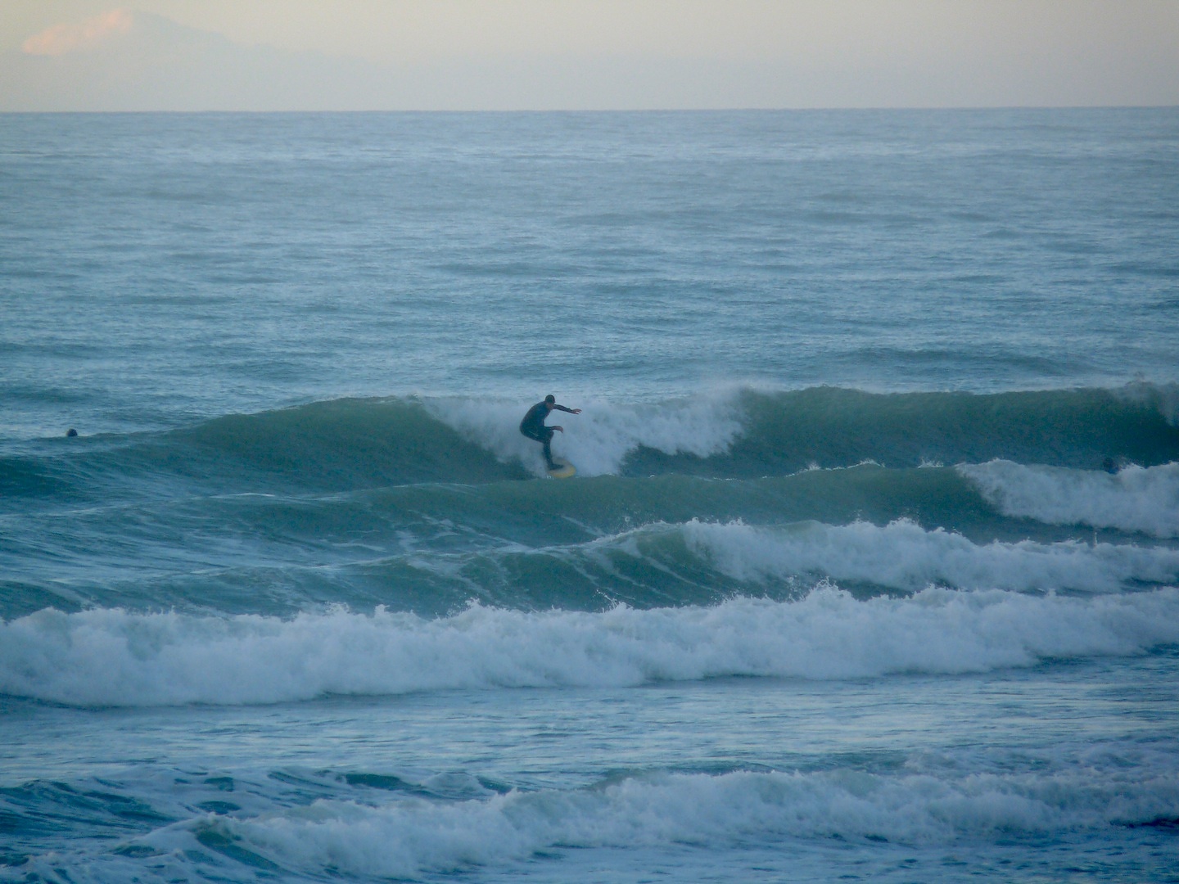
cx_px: 590
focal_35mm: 486
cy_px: 442
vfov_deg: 3.1
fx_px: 16553
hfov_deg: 4.1
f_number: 4.4
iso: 100
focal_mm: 86.4
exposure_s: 1/160
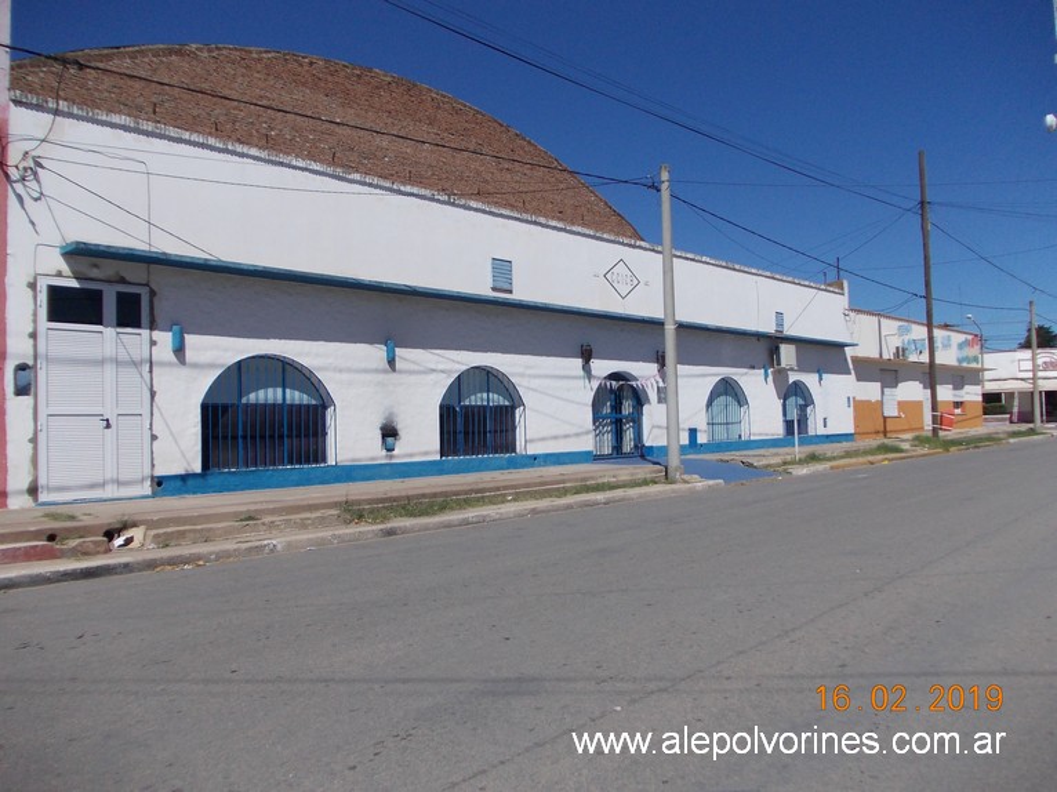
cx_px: 528
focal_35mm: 28
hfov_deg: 63.5
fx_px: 855
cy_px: 396
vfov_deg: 49.7
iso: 80
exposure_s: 1/800
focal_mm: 4
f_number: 5.4
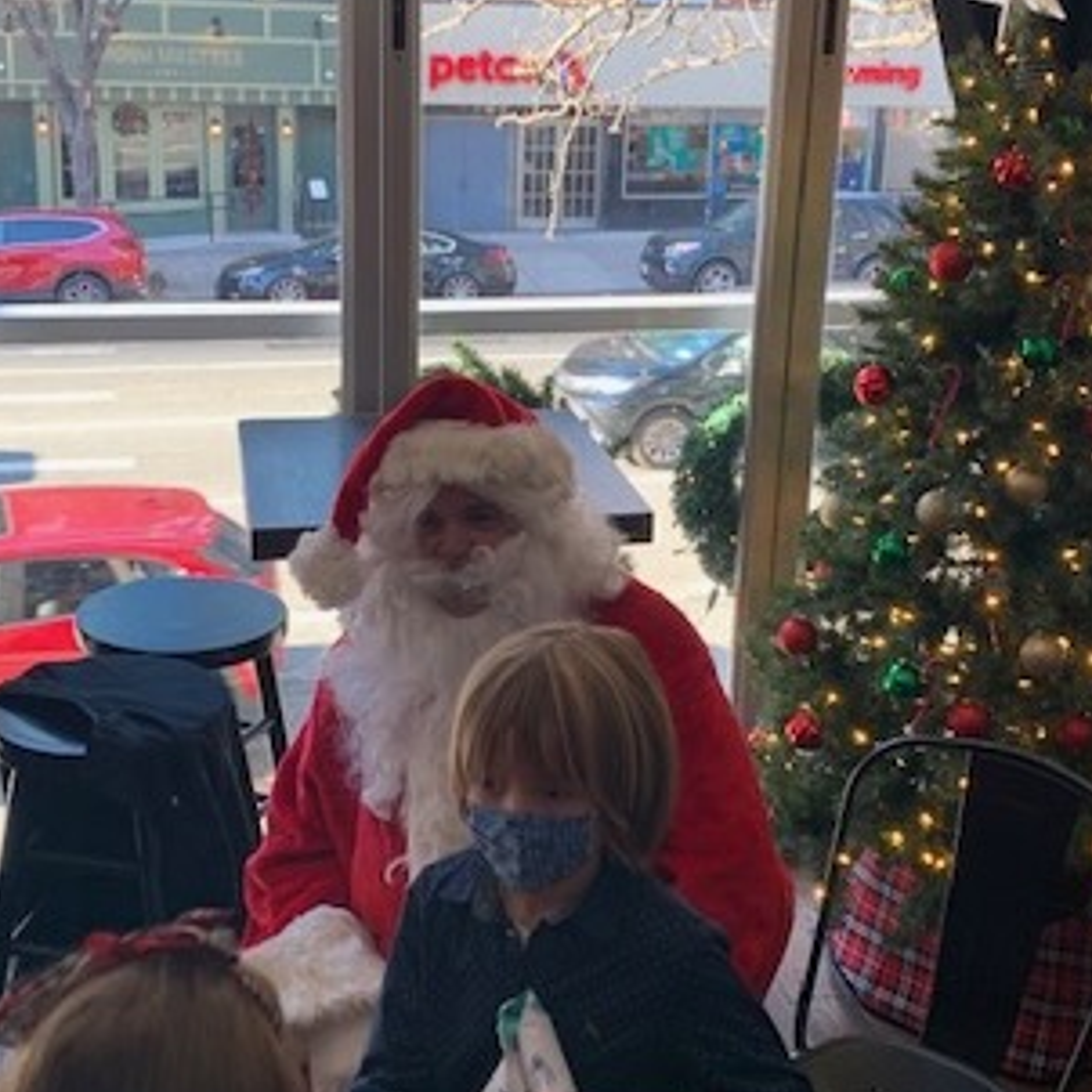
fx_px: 1356
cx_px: 479
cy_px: 741
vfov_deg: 43.2
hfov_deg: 43.8
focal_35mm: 38
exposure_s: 1/60
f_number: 1.8
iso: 50
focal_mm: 4.25
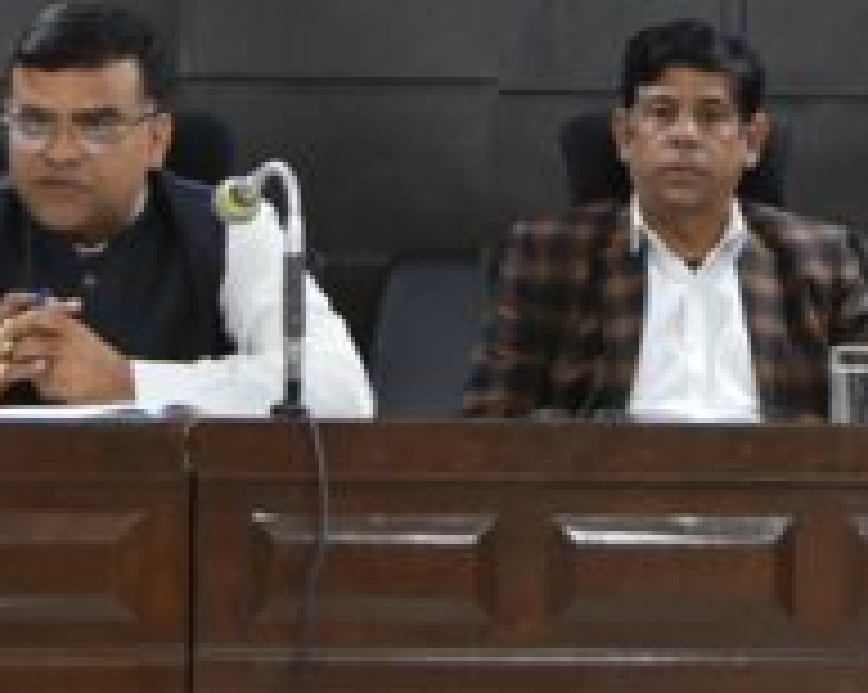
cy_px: -40
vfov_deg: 11.5
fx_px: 3388
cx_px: 661
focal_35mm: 132
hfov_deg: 14.5
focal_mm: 26
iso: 1100
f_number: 4
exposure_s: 1/60
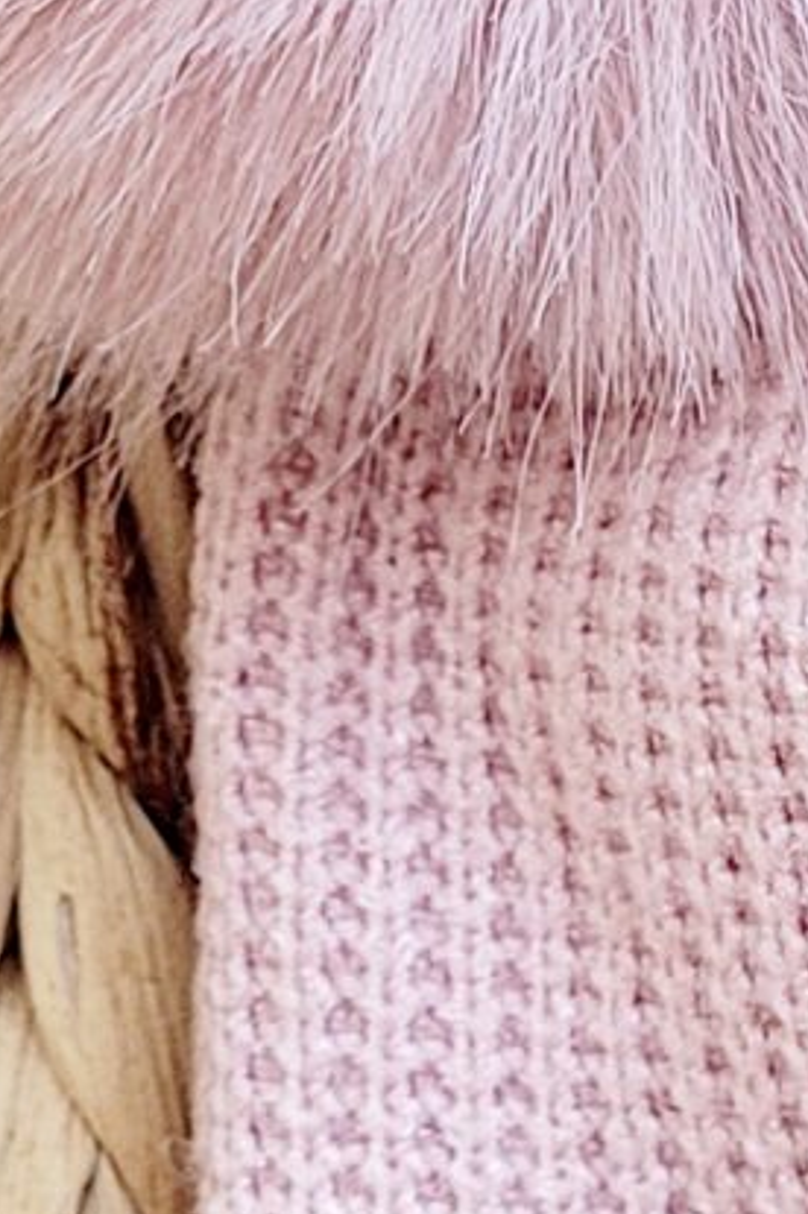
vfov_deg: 12.3
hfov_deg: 7.9
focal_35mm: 167
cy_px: 532
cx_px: 1578
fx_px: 5631
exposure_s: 1/50
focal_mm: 5.4
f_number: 1.8
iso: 200
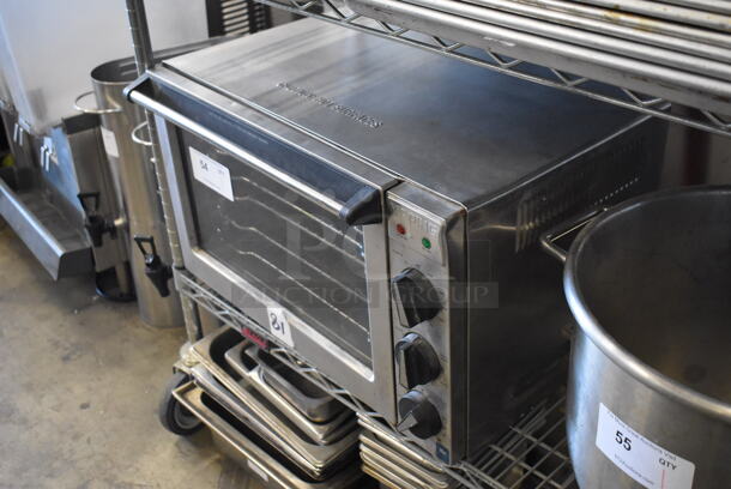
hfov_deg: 46.4
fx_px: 854
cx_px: 366
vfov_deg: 32.0
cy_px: 244
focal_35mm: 42
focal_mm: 28
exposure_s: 1/125
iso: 4500
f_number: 4.2
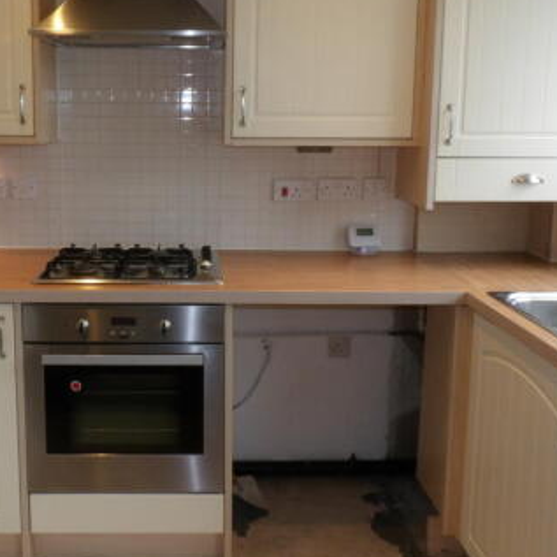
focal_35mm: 39
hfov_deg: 42.4
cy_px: 219
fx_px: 710
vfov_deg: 42.6
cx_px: 194
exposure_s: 1/19
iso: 200
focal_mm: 4.3
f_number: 4.1
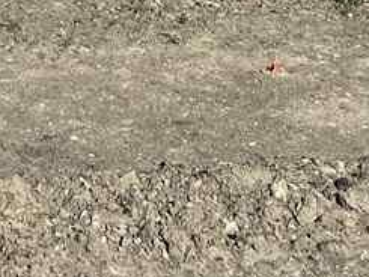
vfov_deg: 9.5
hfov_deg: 13.8
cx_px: -146
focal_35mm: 136
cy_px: -425
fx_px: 1450
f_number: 1.6
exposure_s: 1/4651
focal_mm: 4.2
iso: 32
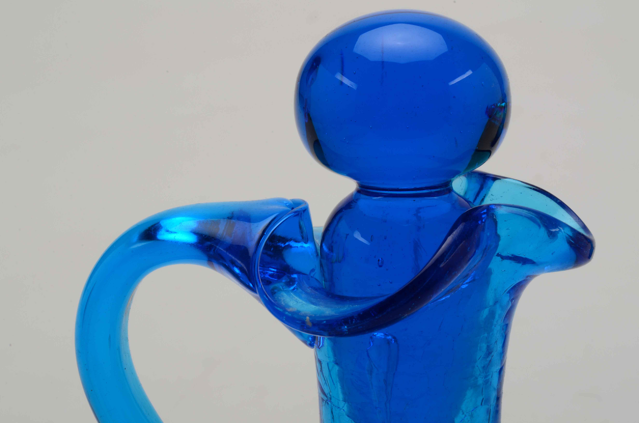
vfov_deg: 16.5
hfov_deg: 24.7
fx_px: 1461
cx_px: 320
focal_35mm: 82
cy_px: 212
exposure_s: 1/160
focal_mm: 55
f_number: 36
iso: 100
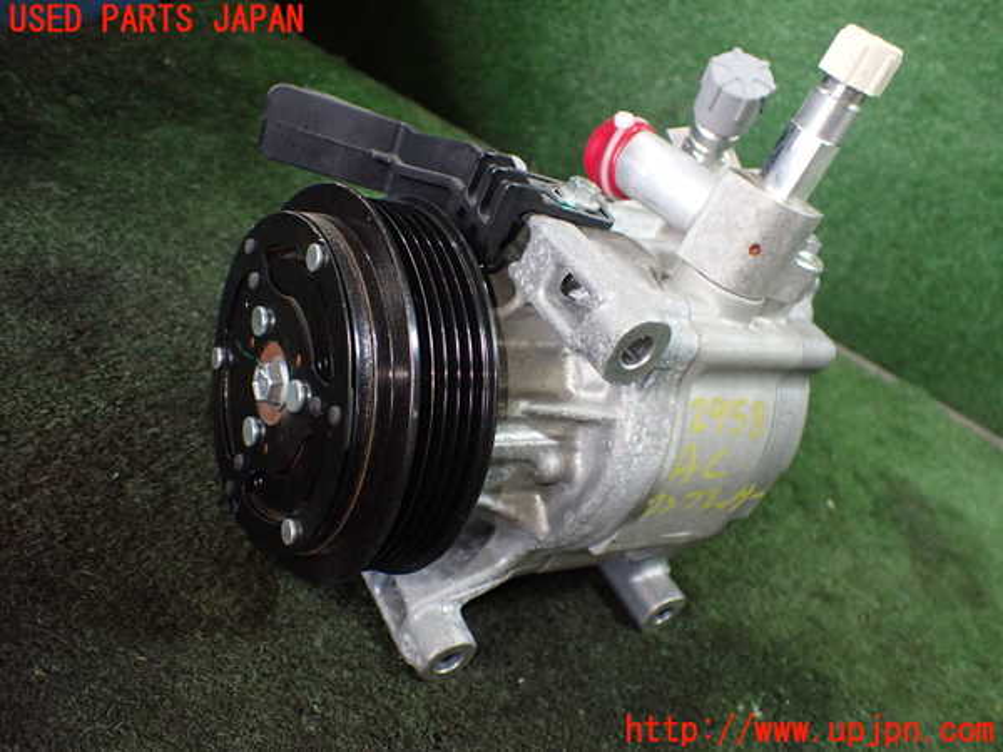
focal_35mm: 30
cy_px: 376
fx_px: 869
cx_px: 502
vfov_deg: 46.8
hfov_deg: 60.0
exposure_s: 1/125
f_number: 2.3
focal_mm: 5.4
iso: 640
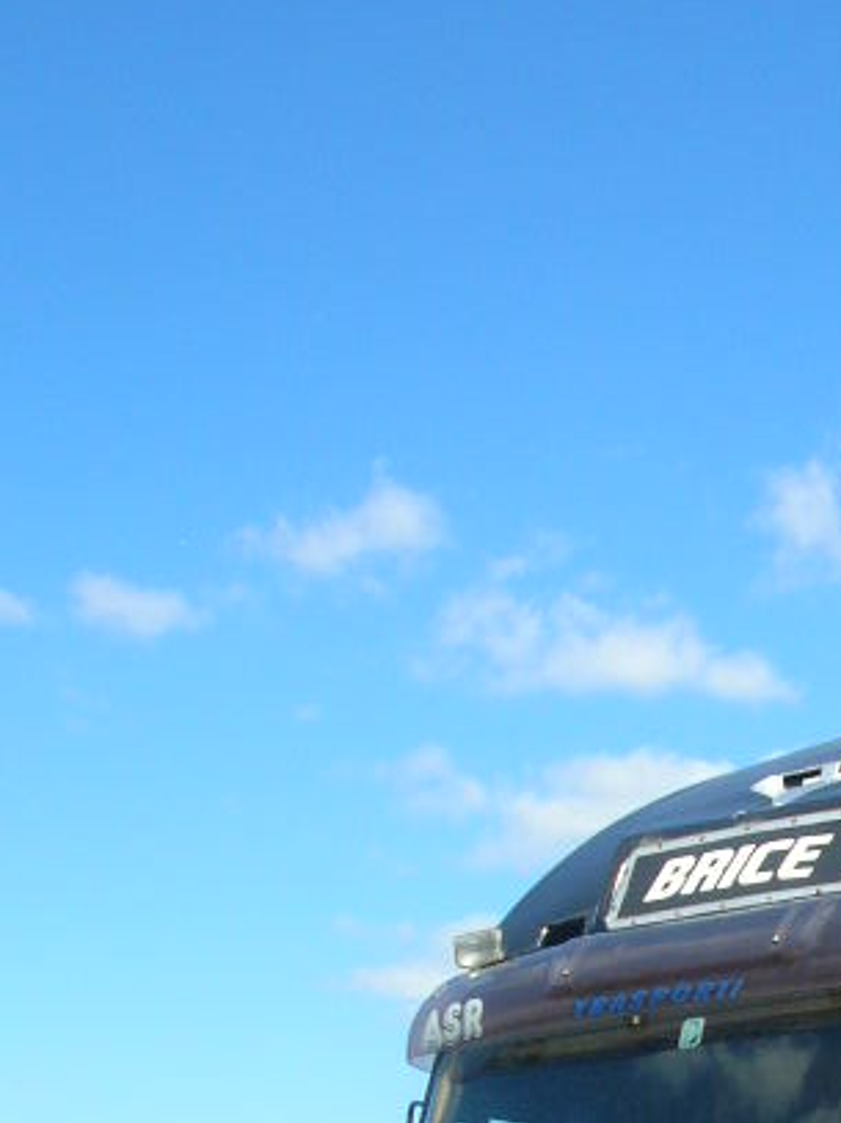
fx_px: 2852
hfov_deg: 16.3
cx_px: 904
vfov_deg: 20.8
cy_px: 1344
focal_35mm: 88
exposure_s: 1/216
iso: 50
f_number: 5.6
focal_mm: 5.8
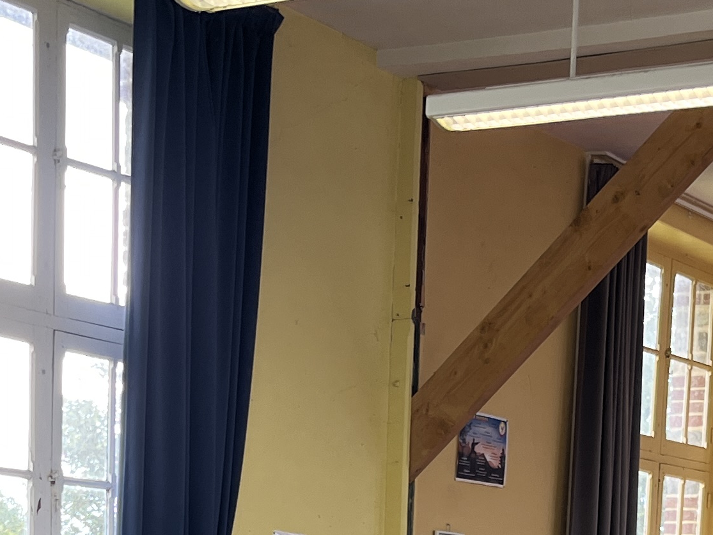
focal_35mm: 94
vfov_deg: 14.2
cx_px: 366
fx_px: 1936
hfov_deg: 20.9
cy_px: 906
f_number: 1.6
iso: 32
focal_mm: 5.1
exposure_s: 1/141
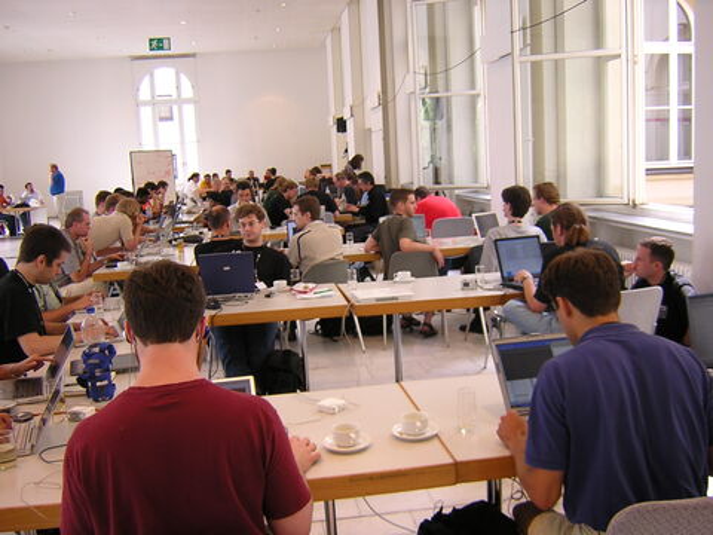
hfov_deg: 51.4
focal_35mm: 36
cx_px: 356
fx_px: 742
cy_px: 268
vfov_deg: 39.7
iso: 100
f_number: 2.6
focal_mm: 4.7
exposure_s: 1/39.1
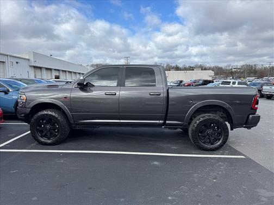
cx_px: 137
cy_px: 102
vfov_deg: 56.8
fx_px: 190
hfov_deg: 71.6
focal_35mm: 24
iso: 80
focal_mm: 6.76
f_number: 1.78
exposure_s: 1/2415
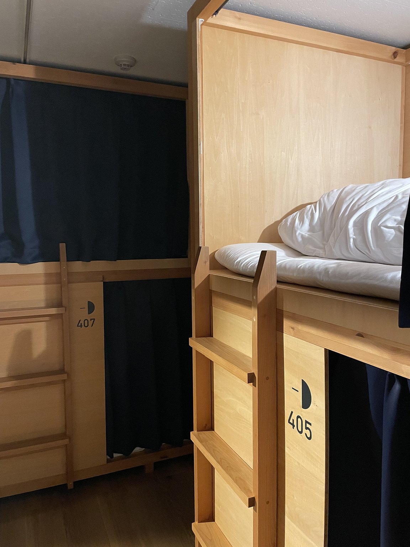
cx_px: 205
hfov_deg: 53.1
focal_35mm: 26
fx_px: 411
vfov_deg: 67.3
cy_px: 274
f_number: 1.6
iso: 640
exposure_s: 1/40
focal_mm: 4.2
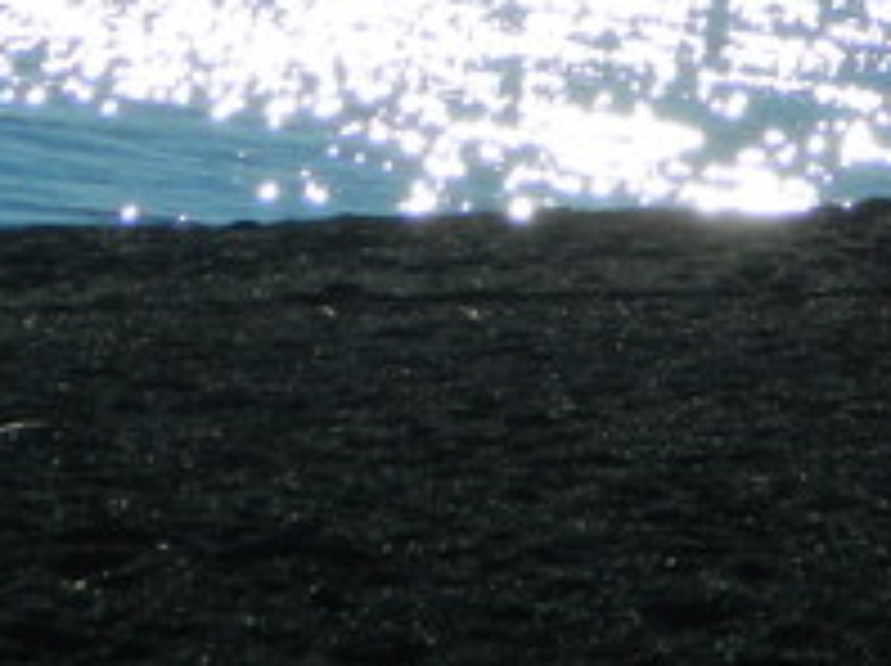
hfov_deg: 5.8
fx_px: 8741
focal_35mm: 340
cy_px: -598
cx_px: 1390
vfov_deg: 4.3
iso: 80
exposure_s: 1/200
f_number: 11.9
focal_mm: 15.1
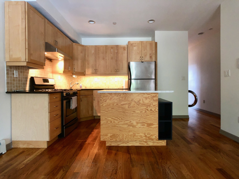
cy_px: 90
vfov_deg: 49.8
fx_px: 193
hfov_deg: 63.4
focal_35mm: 28
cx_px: 120
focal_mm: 4
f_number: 1.8
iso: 200
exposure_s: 1/30
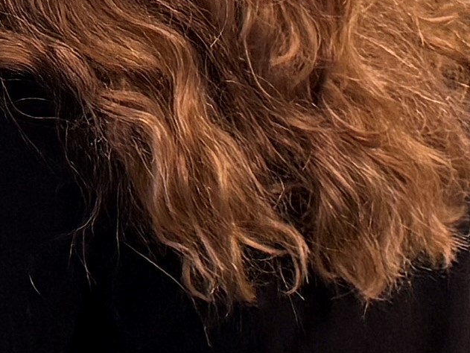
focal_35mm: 152
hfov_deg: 10.1
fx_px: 2065
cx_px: -888
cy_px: -214
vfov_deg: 9.4
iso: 200
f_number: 1.78
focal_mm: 6.76
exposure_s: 1/100
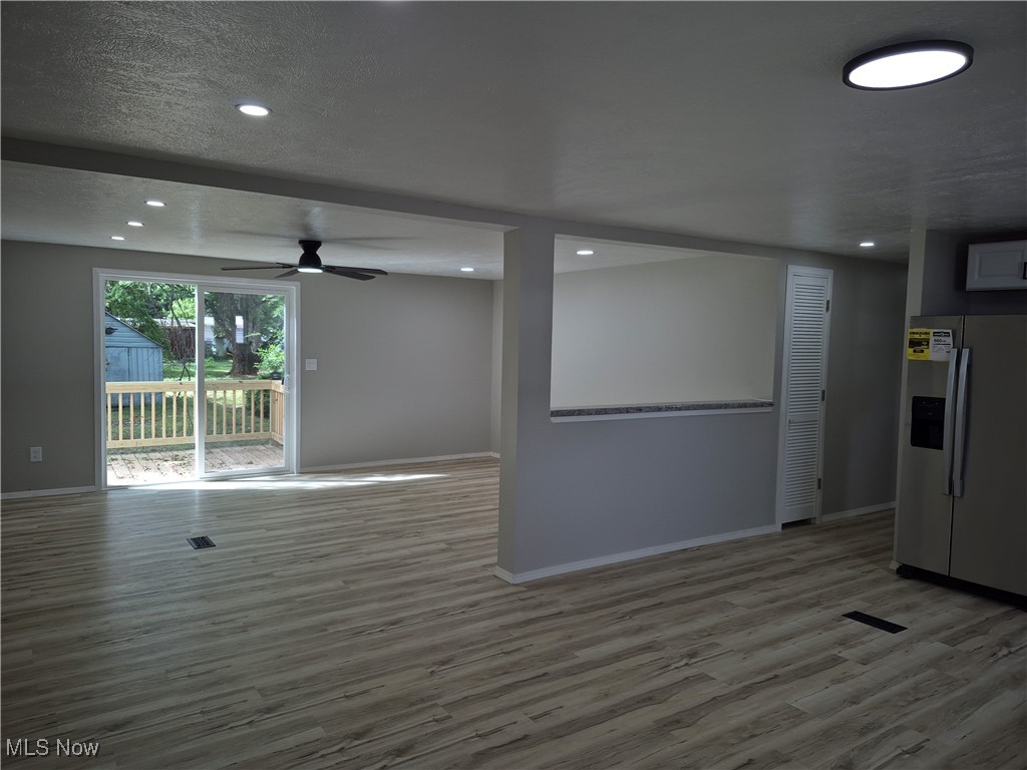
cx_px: 514
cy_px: 385
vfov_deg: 58.9
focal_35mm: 23
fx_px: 682
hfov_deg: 73.9
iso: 50
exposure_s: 1/120
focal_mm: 5.4
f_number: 1.8
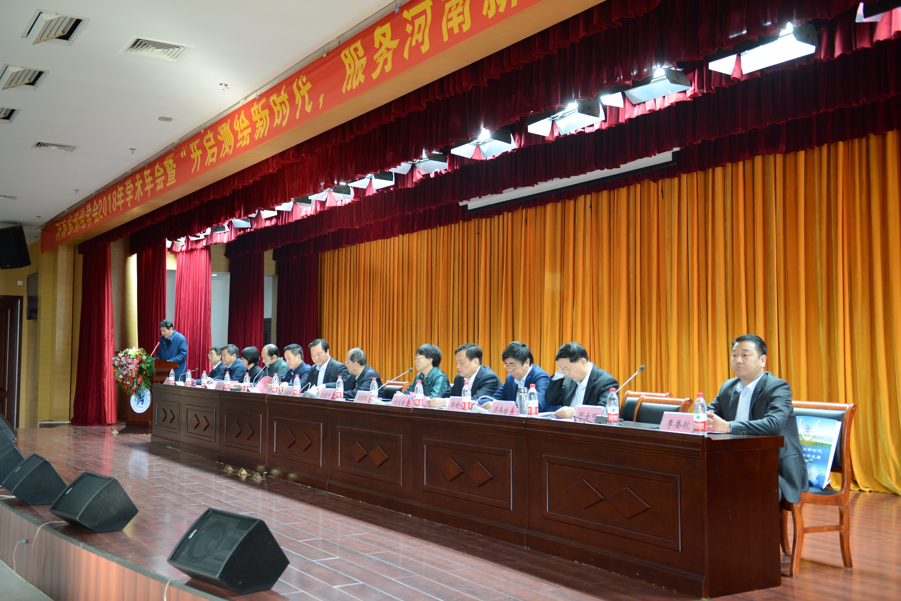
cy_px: 300
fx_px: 951
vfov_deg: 35.1
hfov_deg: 50.7
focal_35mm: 38
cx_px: 450
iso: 1000
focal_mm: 38
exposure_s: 1/50
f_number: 3.5
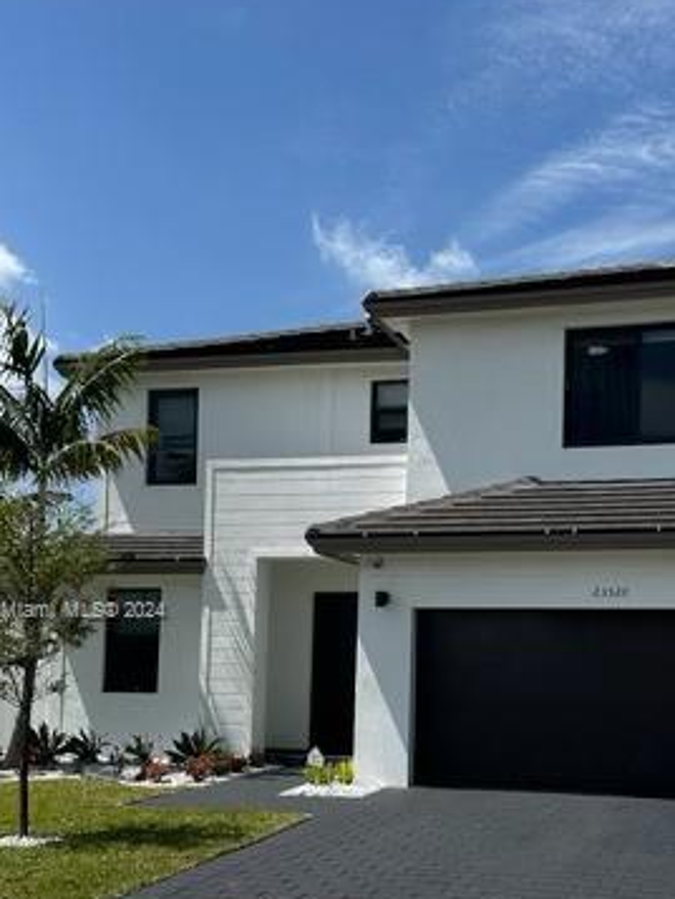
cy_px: 612
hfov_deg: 33.1
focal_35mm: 43
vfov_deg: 43.1
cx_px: 481
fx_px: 1117
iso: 80
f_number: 1.78
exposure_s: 1/8197
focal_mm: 6.86
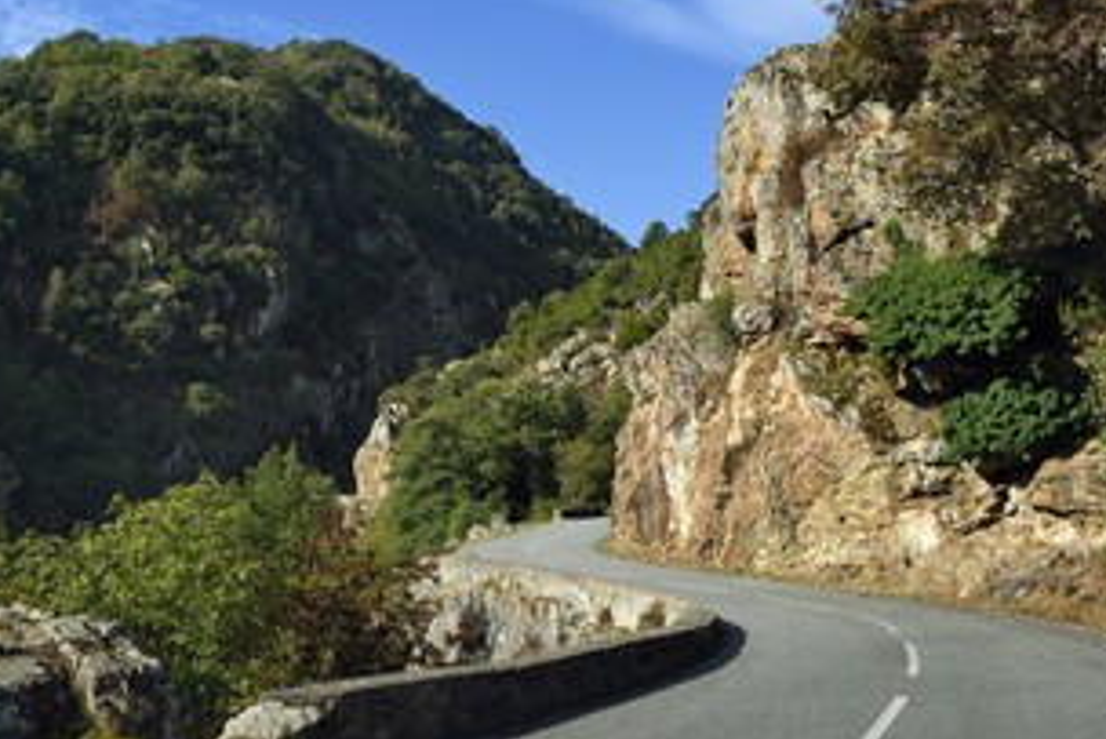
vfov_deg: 28.6
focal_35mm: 47
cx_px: 673
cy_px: 291
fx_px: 1445
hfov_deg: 41.7
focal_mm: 34
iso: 200
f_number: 13
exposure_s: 1/200
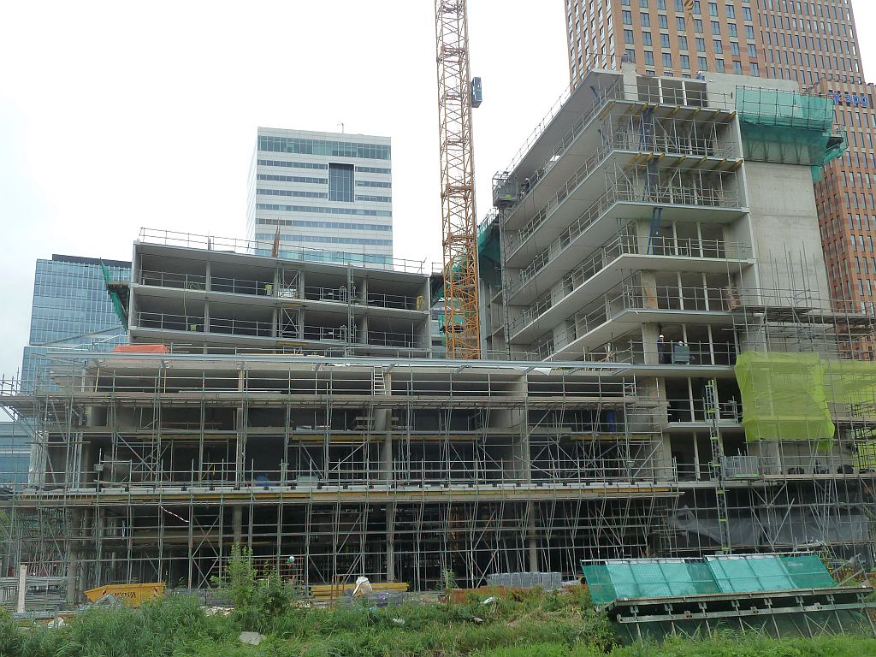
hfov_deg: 52.6
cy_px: 328
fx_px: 886
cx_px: 438
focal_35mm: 35
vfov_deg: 40.7
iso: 125
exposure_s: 1/125
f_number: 4
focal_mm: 5.7
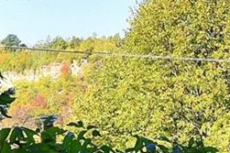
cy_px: 80
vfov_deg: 9.6
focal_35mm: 143
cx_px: 400
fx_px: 913
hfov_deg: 13.1
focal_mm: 35
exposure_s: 1/400
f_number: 10
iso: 500
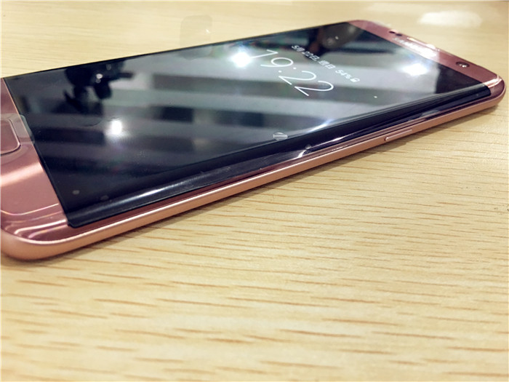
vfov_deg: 48.2
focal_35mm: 29
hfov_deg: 61.7
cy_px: 191
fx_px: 426
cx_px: 254
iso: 100
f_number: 2.2
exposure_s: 1/10
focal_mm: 4.15
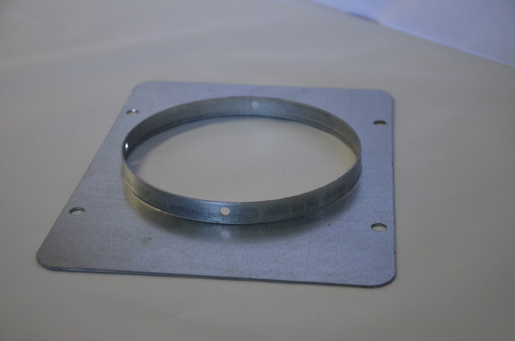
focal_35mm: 72
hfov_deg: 28.1
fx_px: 1028
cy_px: 170
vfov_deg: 18.8
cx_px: 258
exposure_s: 1/80
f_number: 4.8
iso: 400
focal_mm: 48
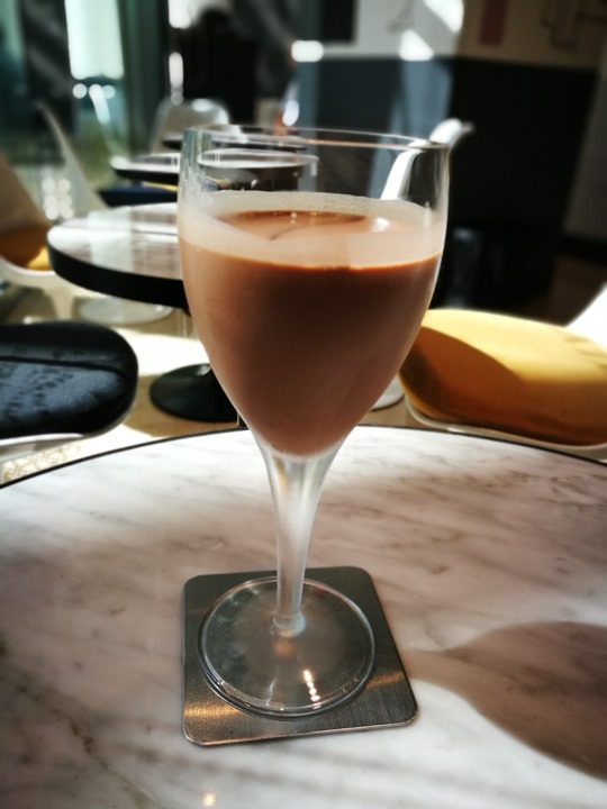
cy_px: 404
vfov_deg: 65.3
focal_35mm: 27
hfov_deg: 51.4
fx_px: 631
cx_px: 304
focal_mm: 4.5
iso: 50
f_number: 4
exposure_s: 1/171
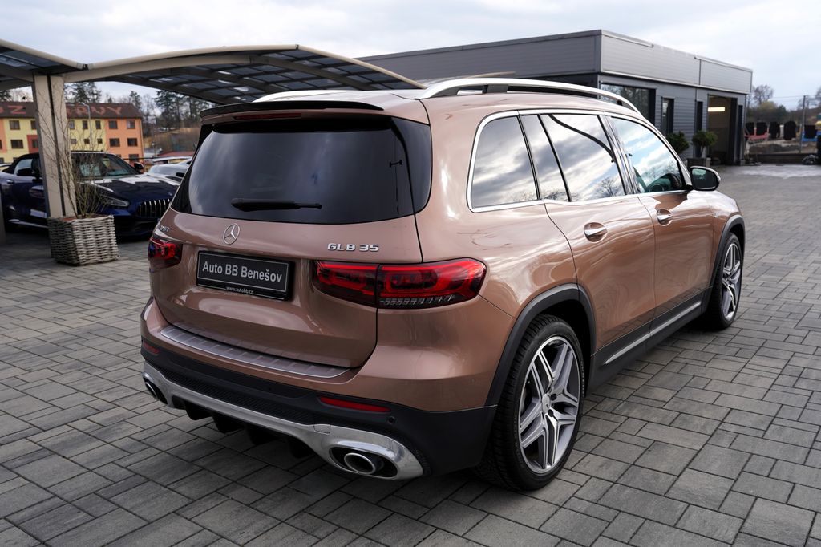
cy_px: 274
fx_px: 707
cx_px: 410
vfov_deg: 42.3
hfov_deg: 60.3
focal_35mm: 31
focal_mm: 31
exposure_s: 1/160
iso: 100
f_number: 5.6
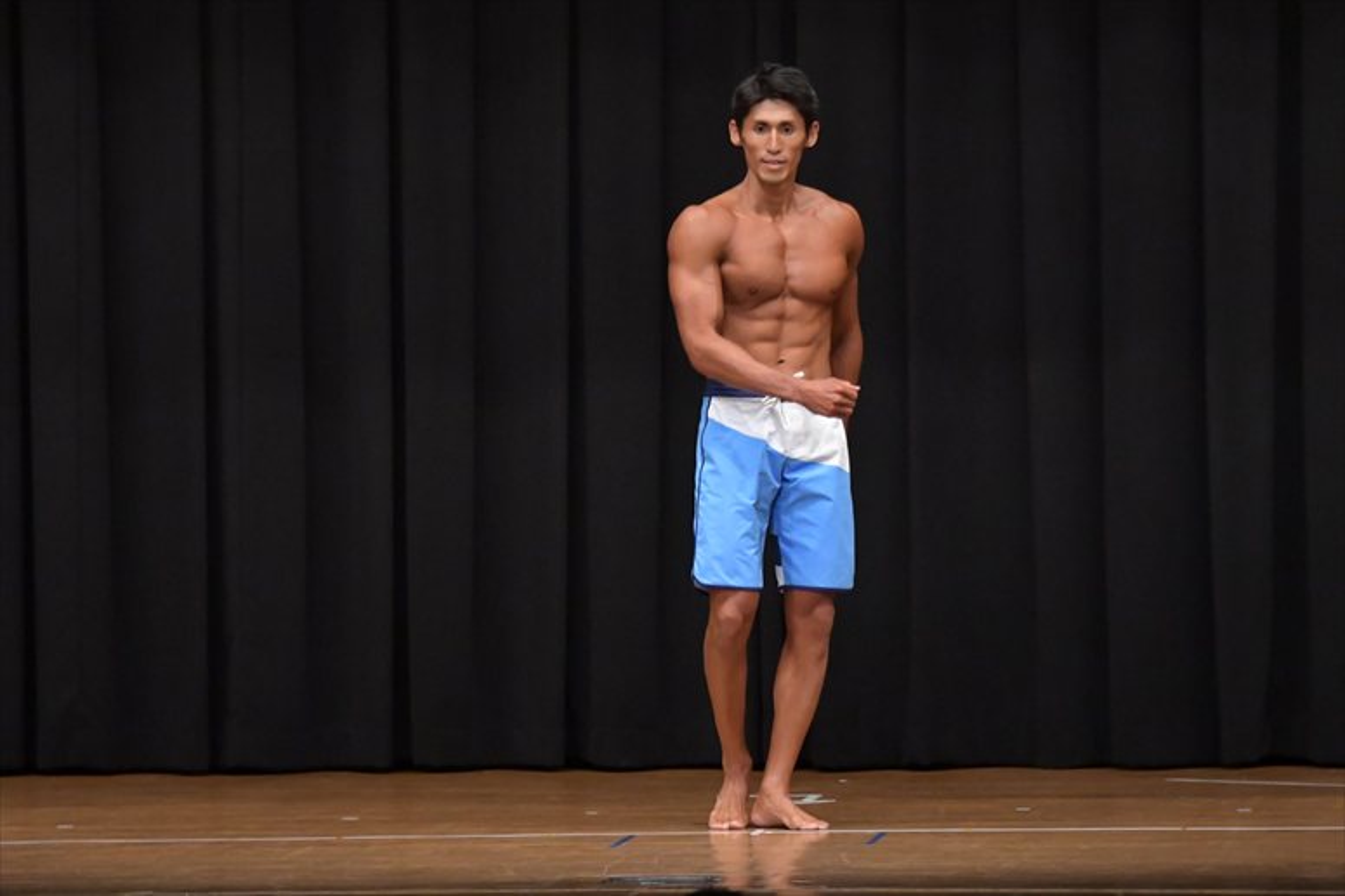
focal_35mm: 225
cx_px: 672
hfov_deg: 9.2
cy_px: 448
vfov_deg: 6.1
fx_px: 8402
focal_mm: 150
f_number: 5.6
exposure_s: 1/400
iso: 6400
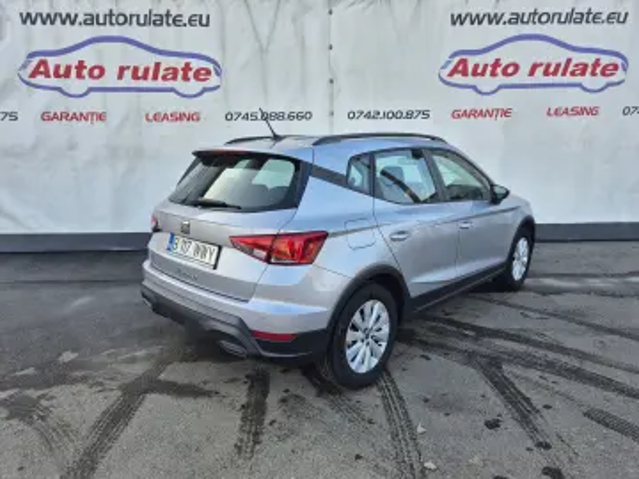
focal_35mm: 23
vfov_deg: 58.9
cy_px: 240
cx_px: 320
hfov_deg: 73.9
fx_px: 425
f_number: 1.8
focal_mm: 5.4
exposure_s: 1/265
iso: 25
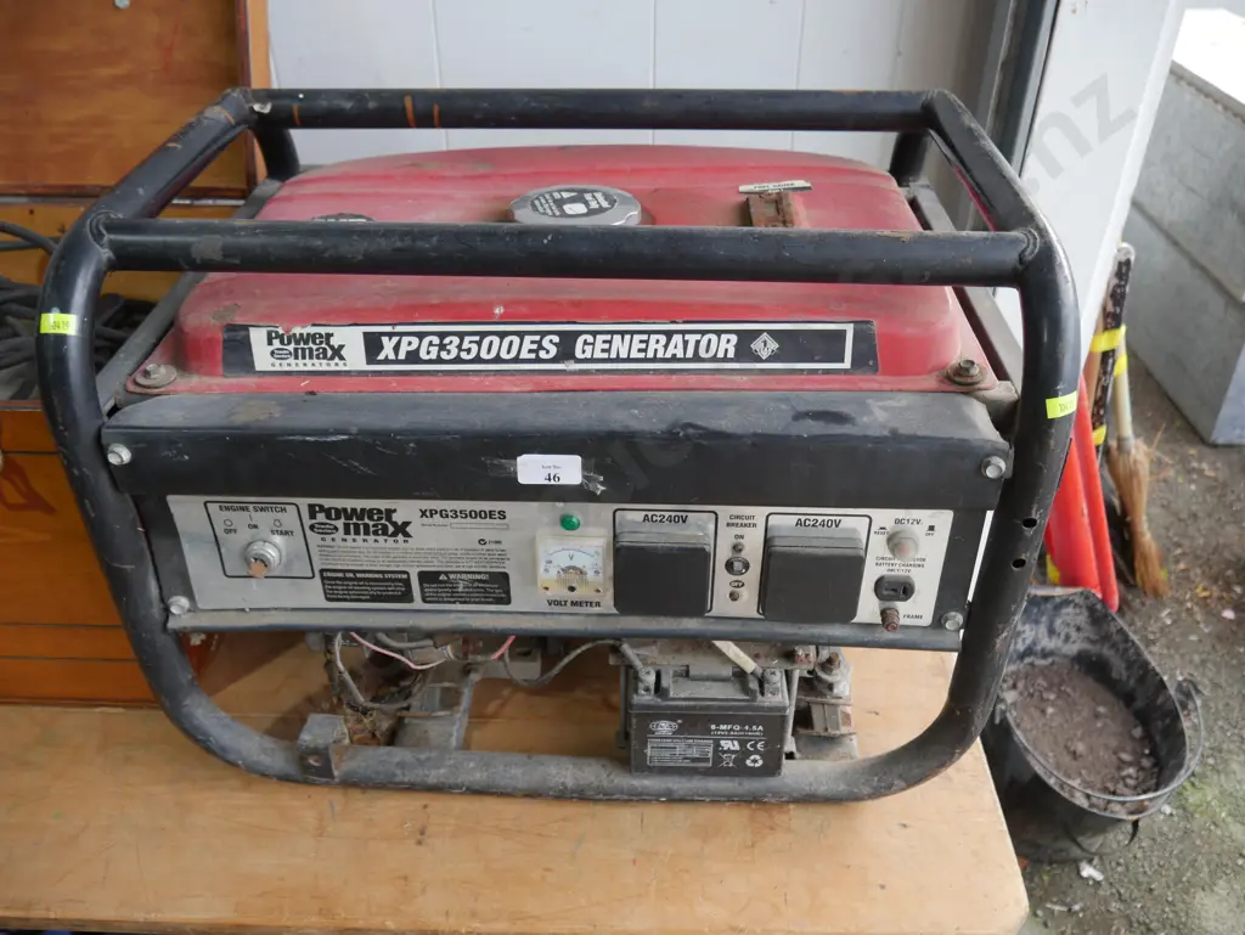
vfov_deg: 49.8
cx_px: 622
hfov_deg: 63.4
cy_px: 468
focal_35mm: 28
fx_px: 1008
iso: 200
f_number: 4
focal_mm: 14
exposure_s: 1/125
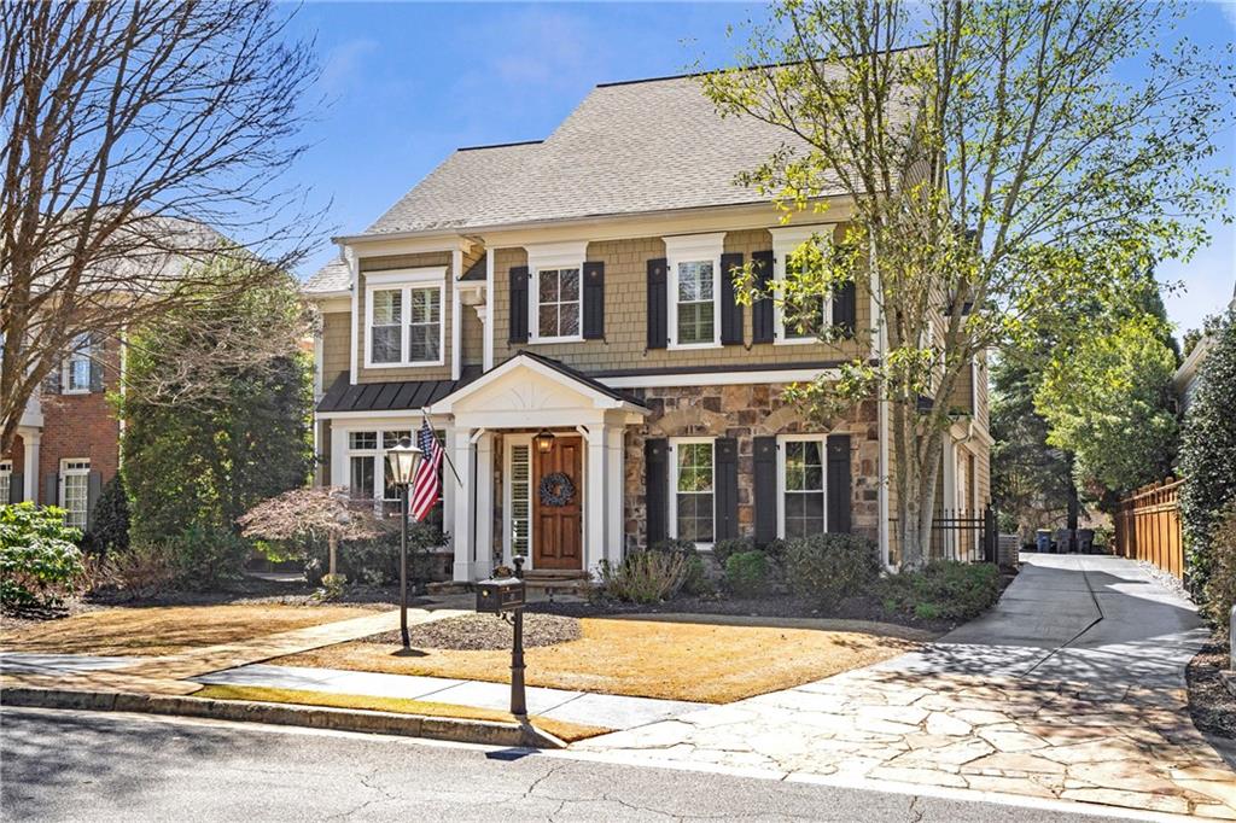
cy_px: 412
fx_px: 1167
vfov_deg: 38.9
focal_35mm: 34
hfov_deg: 55.8
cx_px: 618
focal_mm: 34
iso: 400
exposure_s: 1/500
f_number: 9
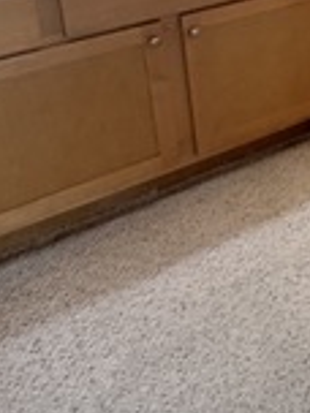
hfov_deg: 17.2
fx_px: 704
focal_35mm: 59
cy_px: -101
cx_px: 636
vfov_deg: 28.0
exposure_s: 1/60
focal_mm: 2.22
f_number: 2.2
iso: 400
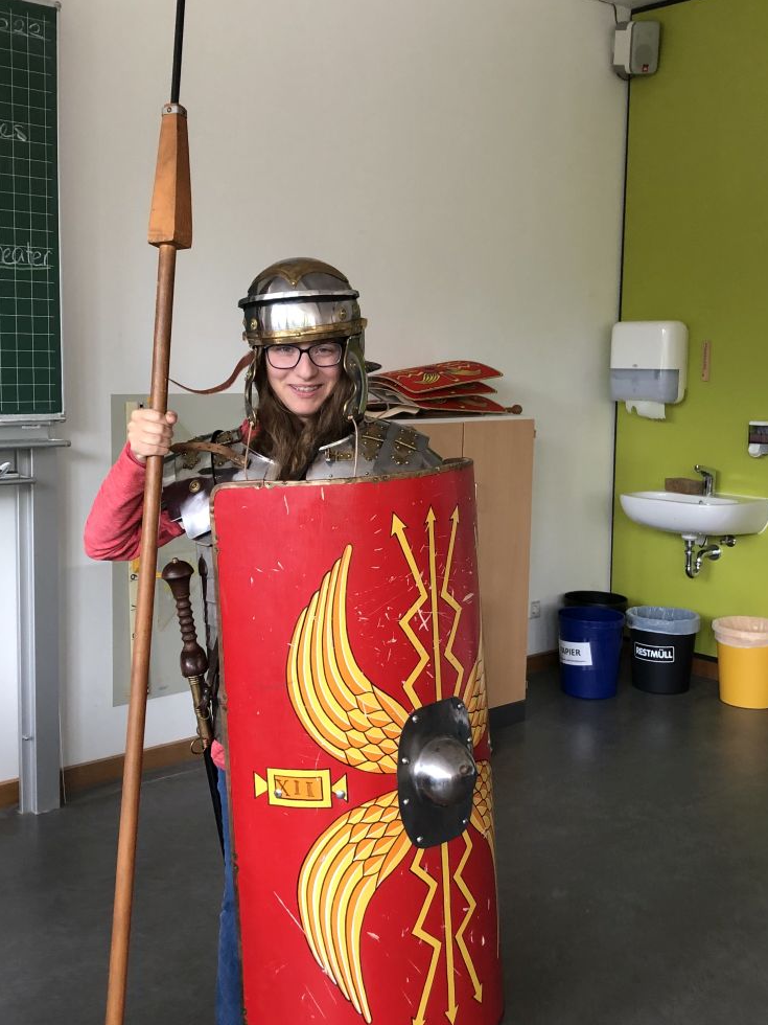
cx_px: 365
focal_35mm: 39
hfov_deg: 36.8
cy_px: 492
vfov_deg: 47.9
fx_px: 1154
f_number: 1.8
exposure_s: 1/30
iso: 40
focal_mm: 3.99
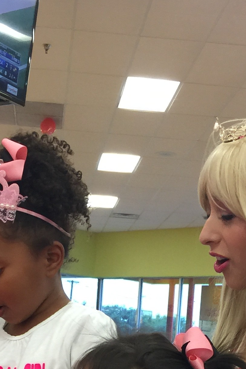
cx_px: 99
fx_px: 830
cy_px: 459
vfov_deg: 22.7
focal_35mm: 81
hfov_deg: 16.8
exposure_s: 1/15
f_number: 2.2
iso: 50
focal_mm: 4.15
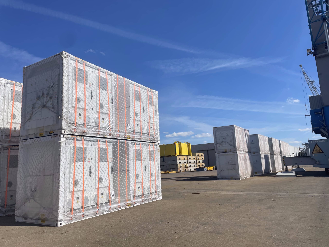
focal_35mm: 26
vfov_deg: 53.1
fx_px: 247
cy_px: 124
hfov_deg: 67.3
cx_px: 164
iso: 32
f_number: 1.6
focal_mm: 4.2
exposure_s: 1/6897
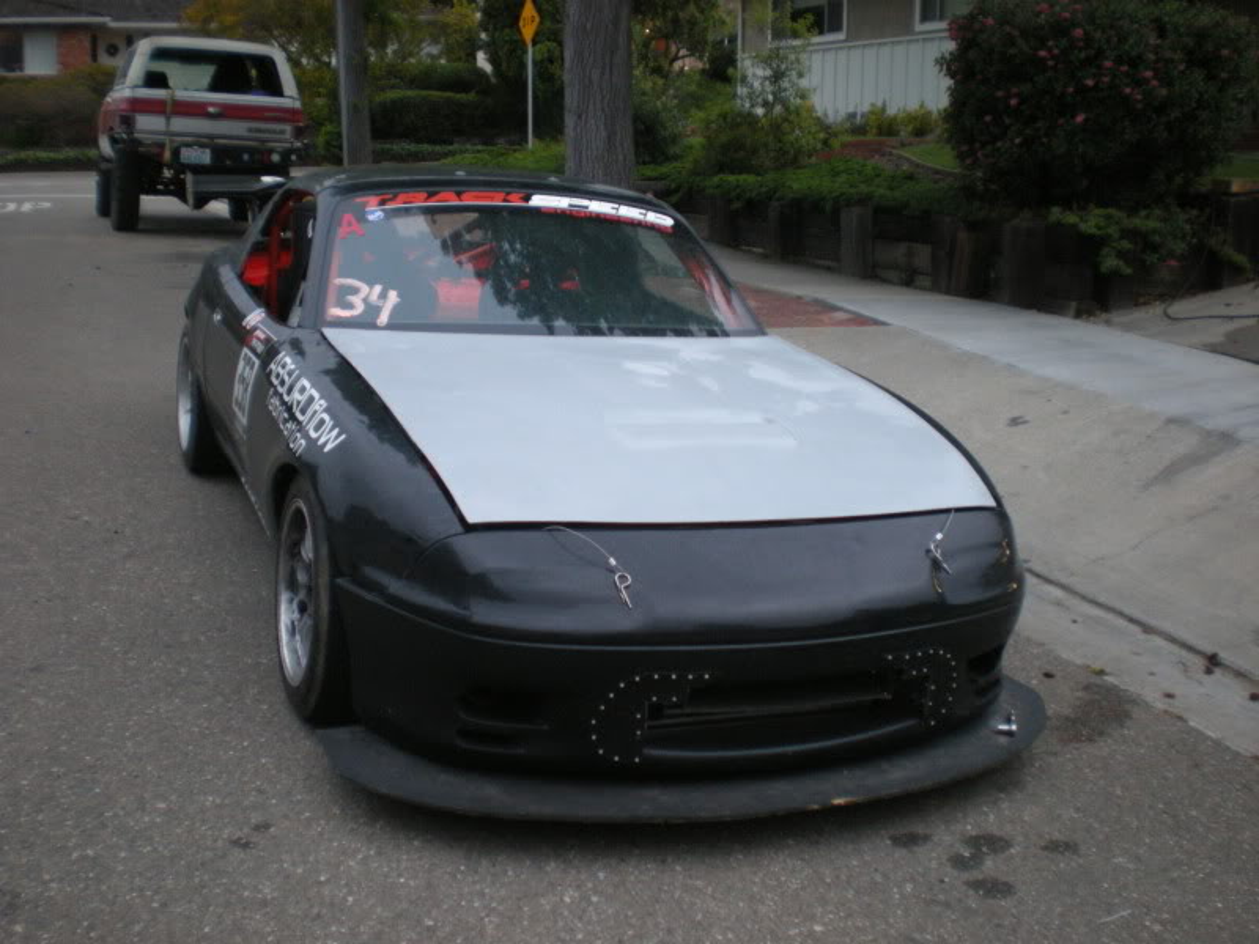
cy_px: 472
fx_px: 1382
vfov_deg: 37.7
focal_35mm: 38
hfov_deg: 49.0
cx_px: 630
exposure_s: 1/27.2
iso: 200
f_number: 3.1
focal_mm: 6.3
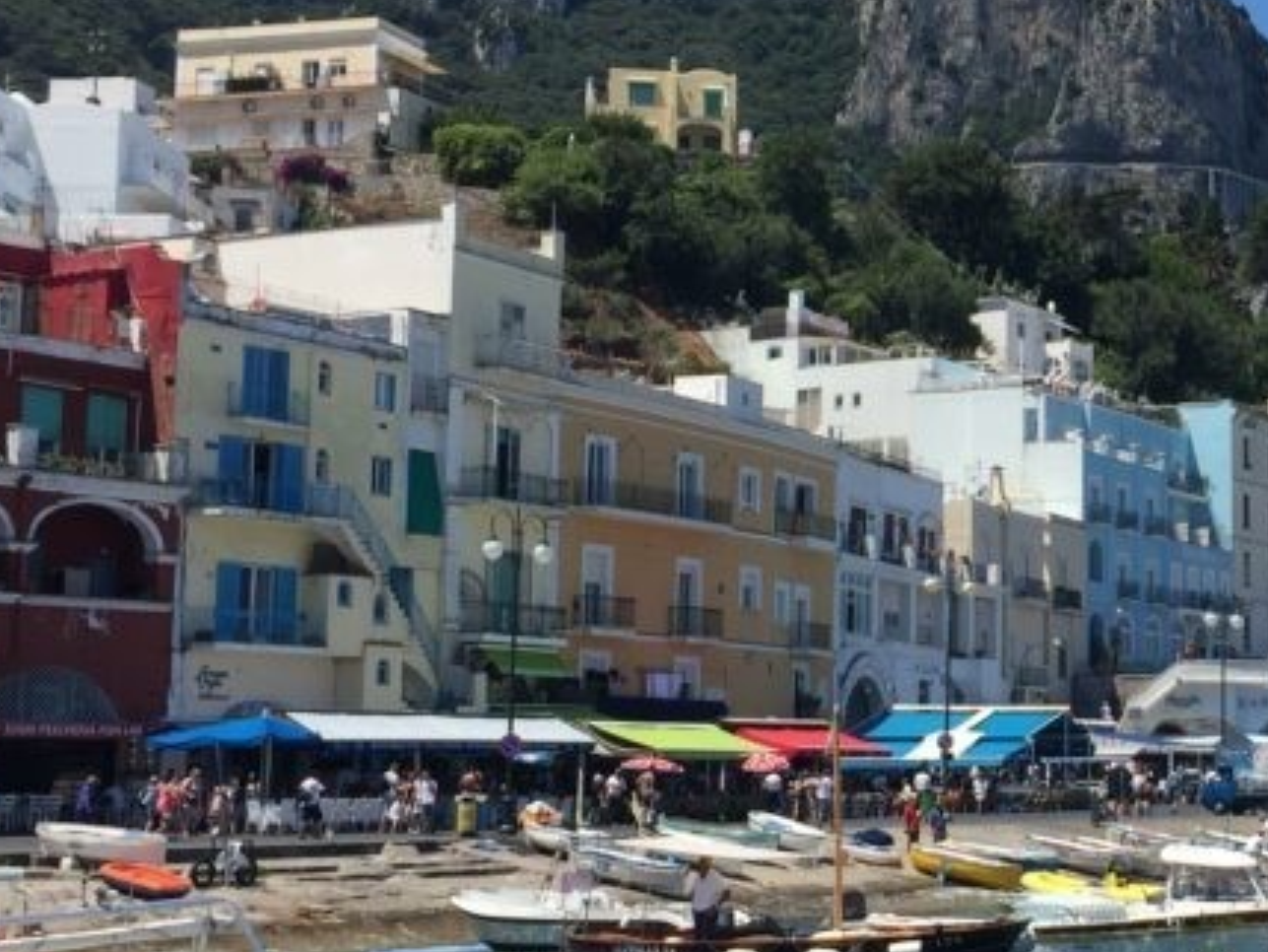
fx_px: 2675
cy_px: 467
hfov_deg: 25.4
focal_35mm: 73
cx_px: 1271
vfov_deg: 20.2
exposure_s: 1/2083
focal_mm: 4.15
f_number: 2.2
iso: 32
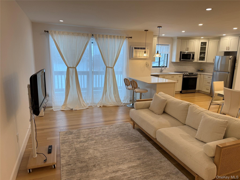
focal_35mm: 24
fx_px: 166
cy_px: 90
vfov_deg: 56.8
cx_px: 120
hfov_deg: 71.6
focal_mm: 6.76
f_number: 1.78
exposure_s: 1/120
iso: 100
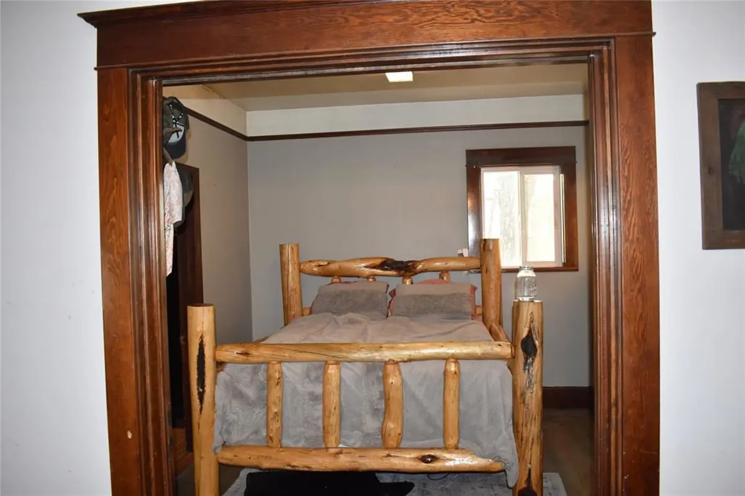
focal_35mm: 30
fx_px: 621
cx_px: 372
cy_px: 248
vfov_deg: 43.6
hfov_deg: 62.0
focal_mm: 20
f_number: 4
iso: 800
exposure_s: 1/60
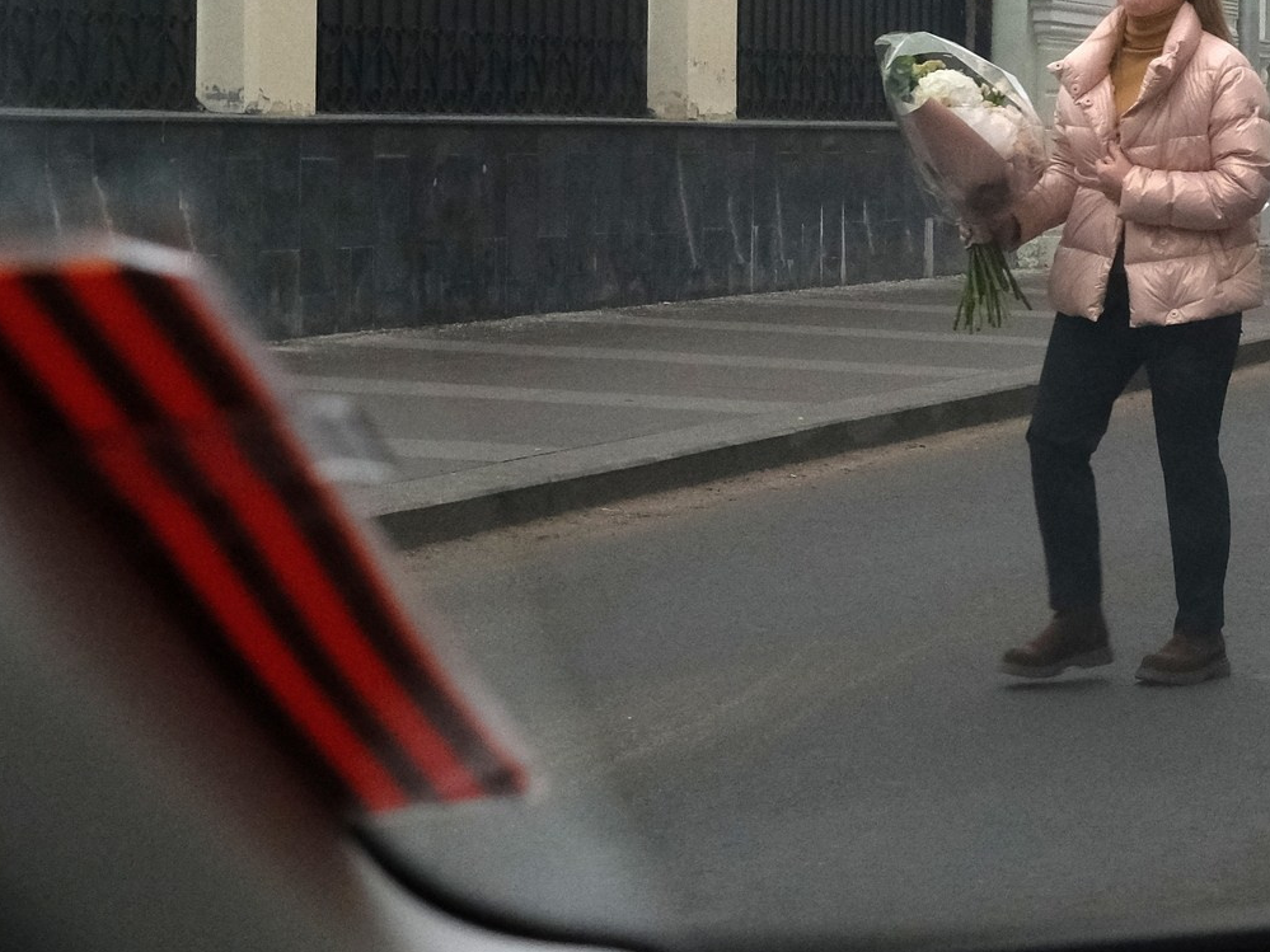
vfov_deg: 21.1
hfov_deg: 27.9
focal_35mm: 69
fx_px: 2531
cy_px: 200
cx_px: 912
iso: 2500
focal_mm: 23
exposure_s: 1/280
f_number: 5.6
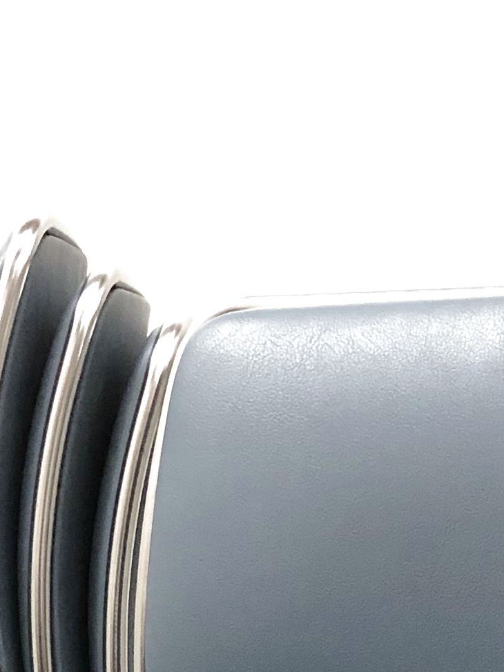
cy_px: 1283
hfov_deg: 12.8
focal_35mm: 116
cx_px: 180
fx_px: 2251
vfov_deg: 14.5
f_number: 1.8
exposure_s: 1/15
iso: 80
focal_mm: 3.99
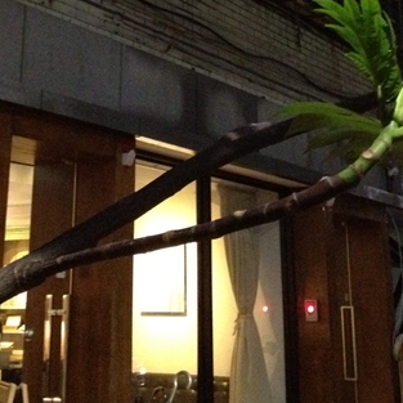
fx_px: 1041
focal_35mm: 79
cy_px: -80
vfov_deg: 20.5
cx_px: 164
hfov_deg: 21.9
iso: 800
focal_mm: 4.28
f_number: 2.4
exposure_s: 1/15
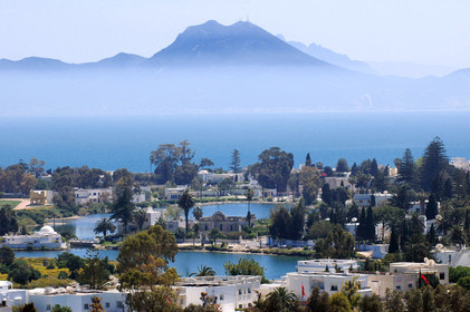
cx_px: 235
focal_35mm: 188
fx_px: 2446
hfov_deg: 11.0
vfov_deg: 7.3
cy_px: 156
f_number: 8
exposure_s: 1/400
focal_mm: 125
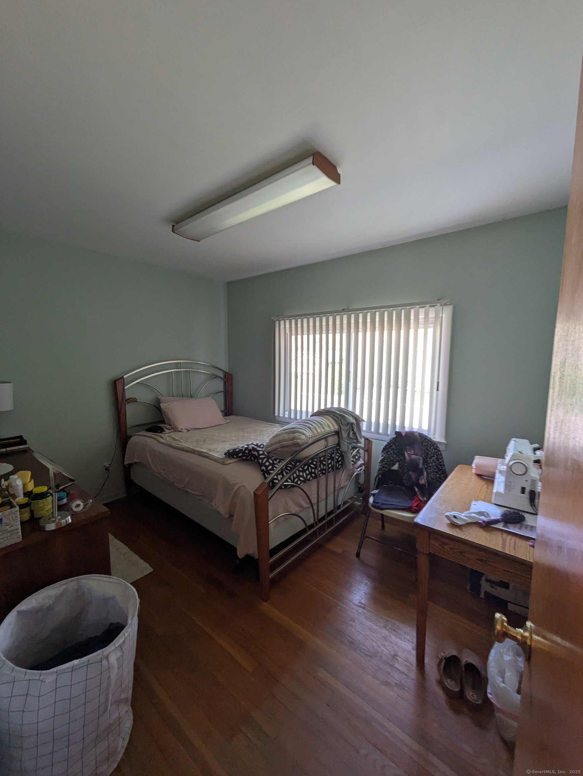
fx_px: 314
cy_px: 388
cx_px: 292
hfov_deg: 85.7
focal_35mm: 14
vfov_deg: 102.0
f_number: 2.2
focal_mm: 1.83
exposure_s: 1/60
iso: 76
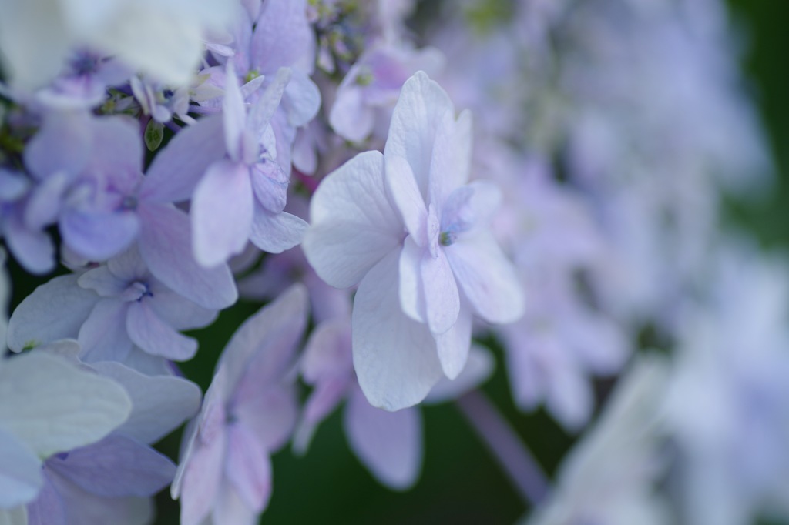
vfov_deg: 10.2
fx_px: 2958
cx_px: 394
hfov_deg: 15.2
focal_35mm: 135
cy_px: 262
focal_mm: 90
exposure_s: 1/400
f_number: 2.8
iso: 100
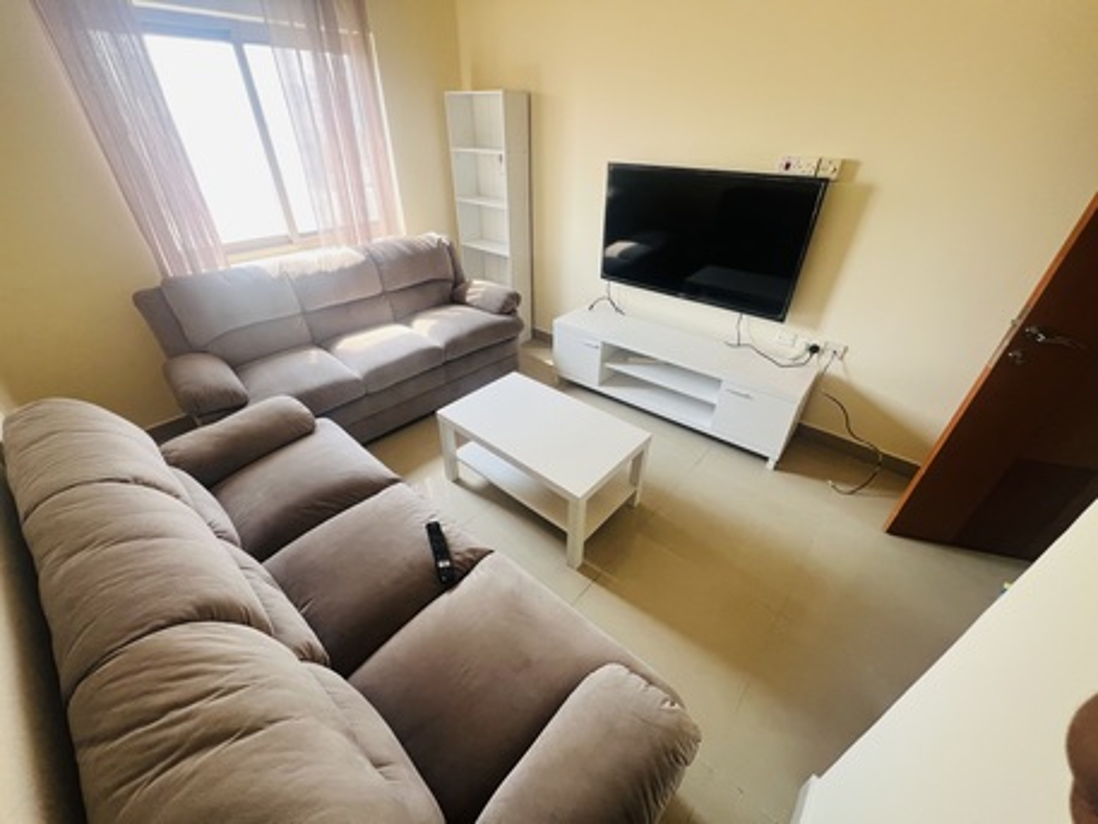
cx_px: 549
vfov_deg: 89.9
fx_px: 412
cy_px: 412
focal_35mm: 13
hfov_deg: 106.2
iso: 100
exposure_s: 1/99
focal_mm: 1.57
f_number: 1.8
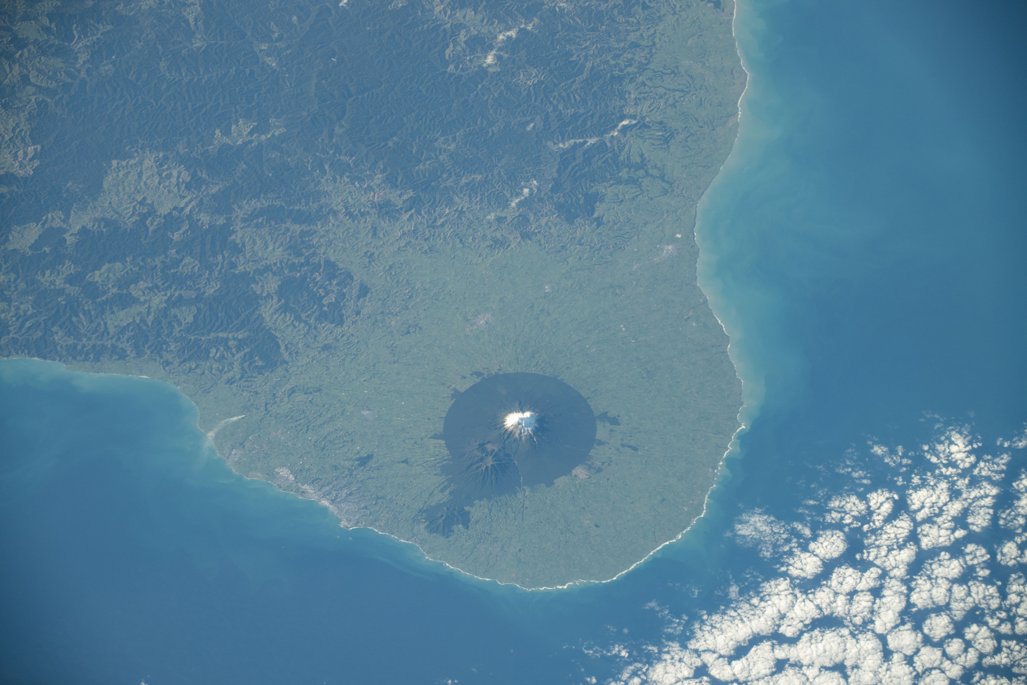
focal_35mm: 170
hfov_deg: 12.1
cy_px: 342
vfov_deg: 8.1
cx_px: 514
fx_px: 4849
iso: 500
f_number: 7.1
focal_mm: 170
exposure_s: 1/1000
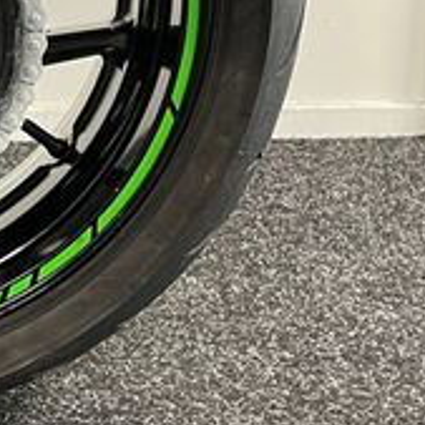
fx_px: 1208
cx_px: -184
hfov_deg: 18.1
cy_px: 53
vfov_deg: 19.6
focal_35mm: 87
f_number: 1.6
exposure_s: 1/33
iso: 500
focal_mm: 5.1
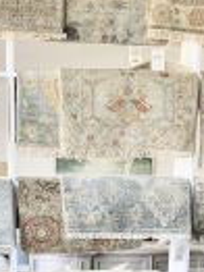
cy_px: 431
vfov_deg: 18.3
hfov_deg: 15.8
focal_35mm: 93
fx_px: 732
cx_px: 50
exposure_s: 1/120
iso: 80
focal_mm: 4.25
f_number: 1.8
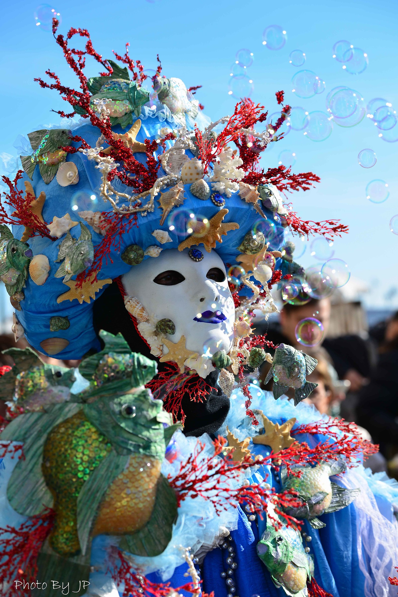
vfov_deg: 28.8
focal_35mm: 70
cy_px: 298
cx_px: 199
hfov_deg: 19.5
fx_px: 1160
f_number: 5.6
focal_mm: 70
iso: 100
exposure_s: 1/500
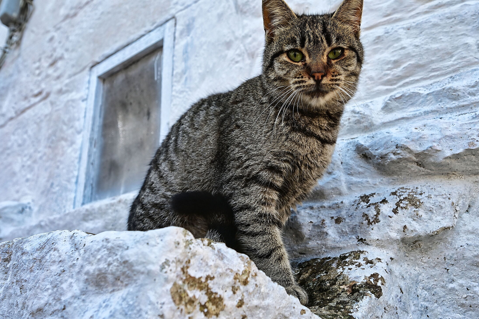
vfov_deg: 39.9
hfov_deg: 57.2
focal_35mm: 33
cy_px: 149
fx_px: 439
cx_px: 256
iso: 100
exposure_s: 1/40
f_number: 8
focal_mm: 30
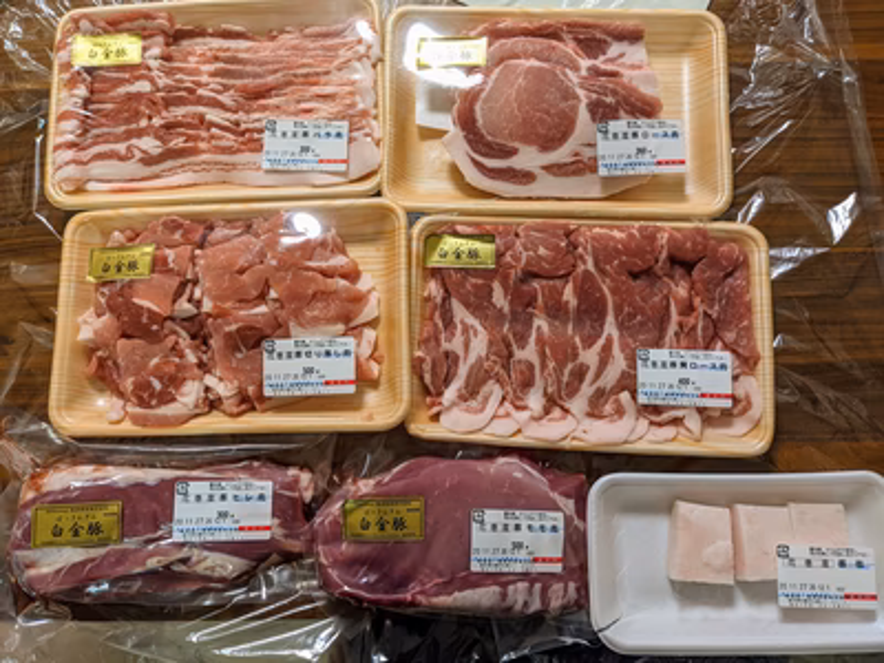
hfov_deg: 65.3
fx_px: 690
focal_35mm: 27
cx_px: 442
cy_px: 332
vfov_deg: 51.4
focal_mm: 4.38
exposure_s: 1/25
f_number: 1.73
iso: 63
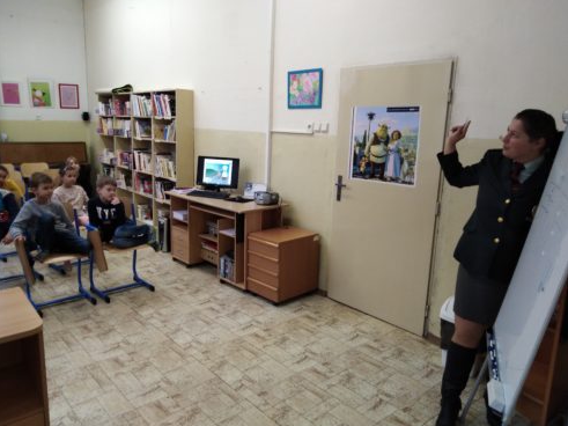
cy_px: 212
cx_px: 274
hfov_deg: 65.3
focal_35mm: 27
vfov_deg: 51.3
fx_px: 443
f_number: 2.2
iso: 390
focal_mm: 3.46
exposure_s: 1/33.3
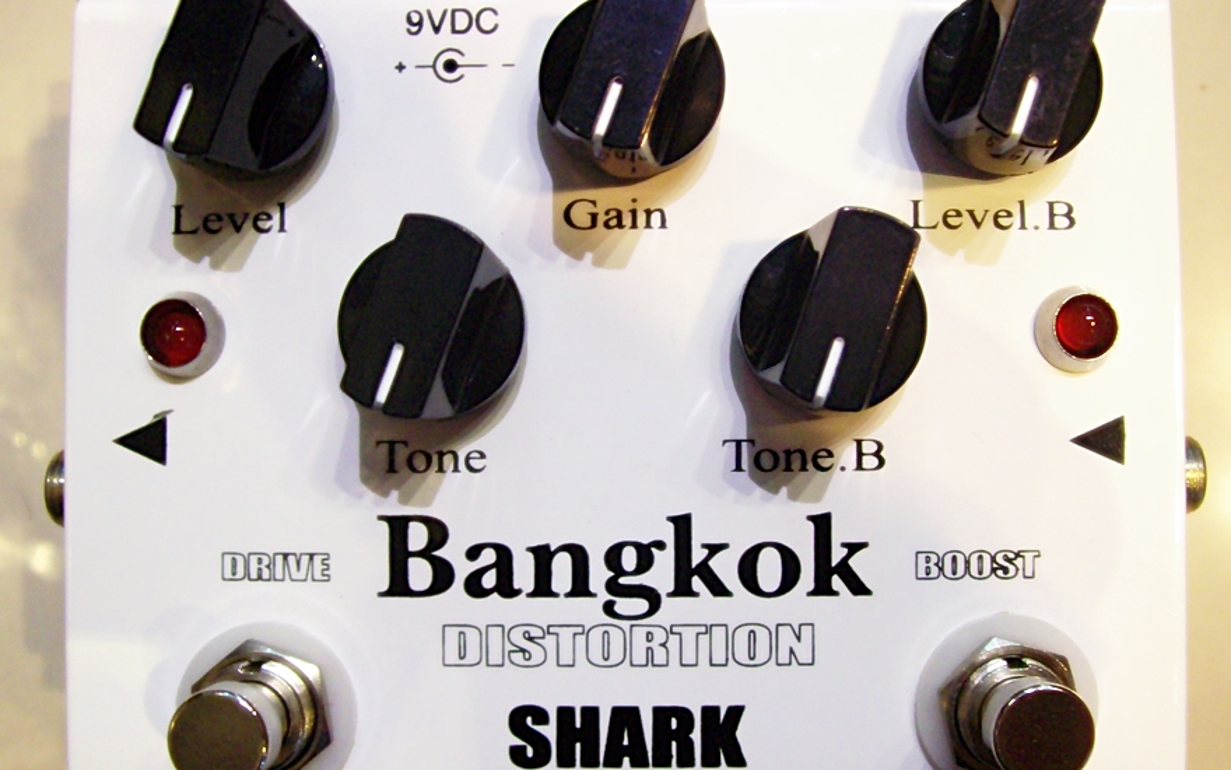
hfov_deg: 50.4
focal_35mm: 39
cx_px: 628
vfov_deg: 32.8
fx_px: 1308
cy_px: 396
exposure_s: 1/8
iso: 186
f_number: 2.7
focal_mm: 6
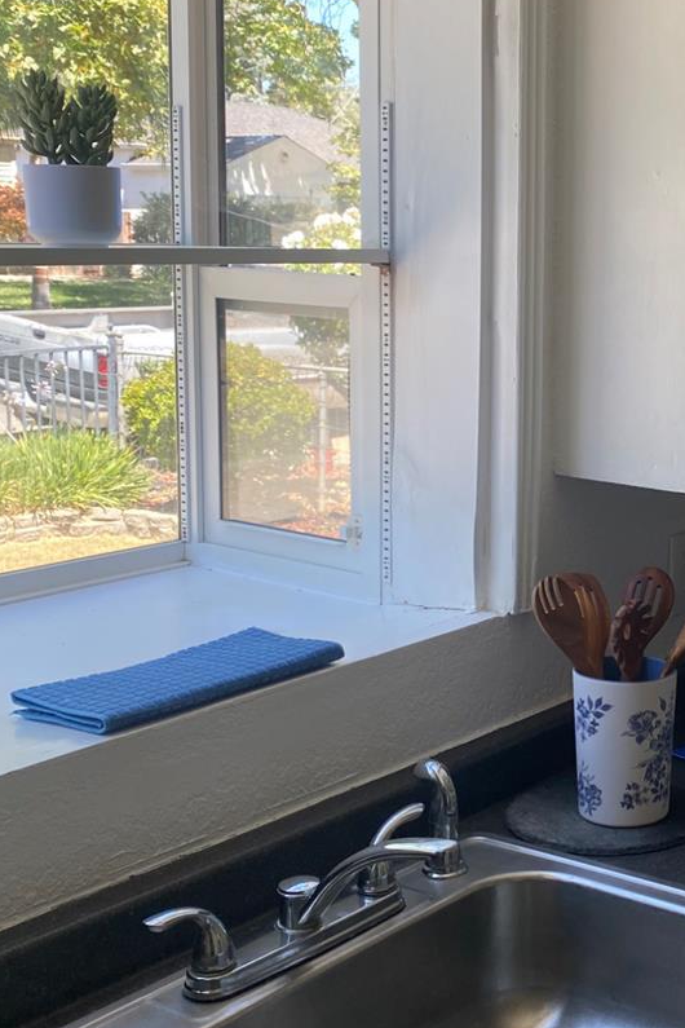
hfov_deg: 25.4
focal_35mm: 51
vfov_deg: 38.9
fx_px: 1456
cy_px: 499
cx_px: 660
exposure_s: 1/191
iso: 32
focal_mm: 4.25
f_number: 1.8
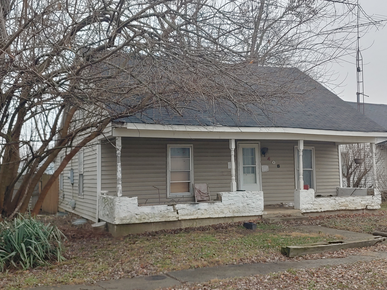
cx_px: 194
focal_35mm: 37
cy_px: 145
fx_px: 414
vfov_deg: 38.7
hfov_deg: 50.1
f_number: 1.5
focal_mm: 4.23
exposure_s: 1/833
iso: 50
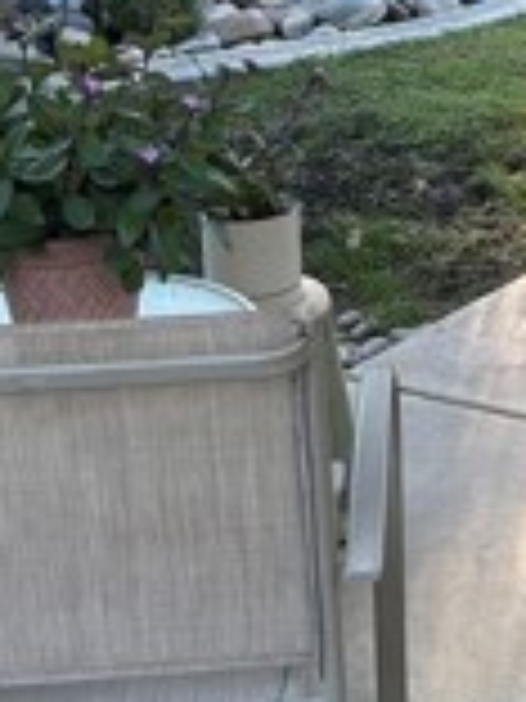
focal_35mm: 107
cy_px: -140
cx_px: 692
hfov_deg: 13.3
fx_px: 2168
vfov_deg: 17.5
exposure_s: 1/166
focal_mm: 5.7
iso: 50
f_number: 1.5
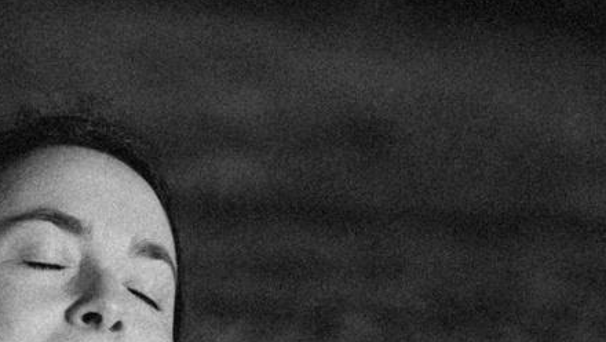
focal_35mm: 518
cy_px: 728
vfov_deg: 2.3
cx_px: -306
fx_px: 8328
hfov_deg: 4.1
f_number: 1.8
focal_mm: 85
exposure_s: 1/2500
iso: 100
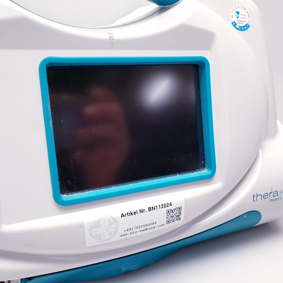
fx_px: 287
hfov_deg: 52.3
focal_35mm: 31
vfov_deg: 52.5
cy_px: 142
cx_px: 166
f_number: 2.4
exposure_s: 1/50
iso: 80
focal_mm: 4.3
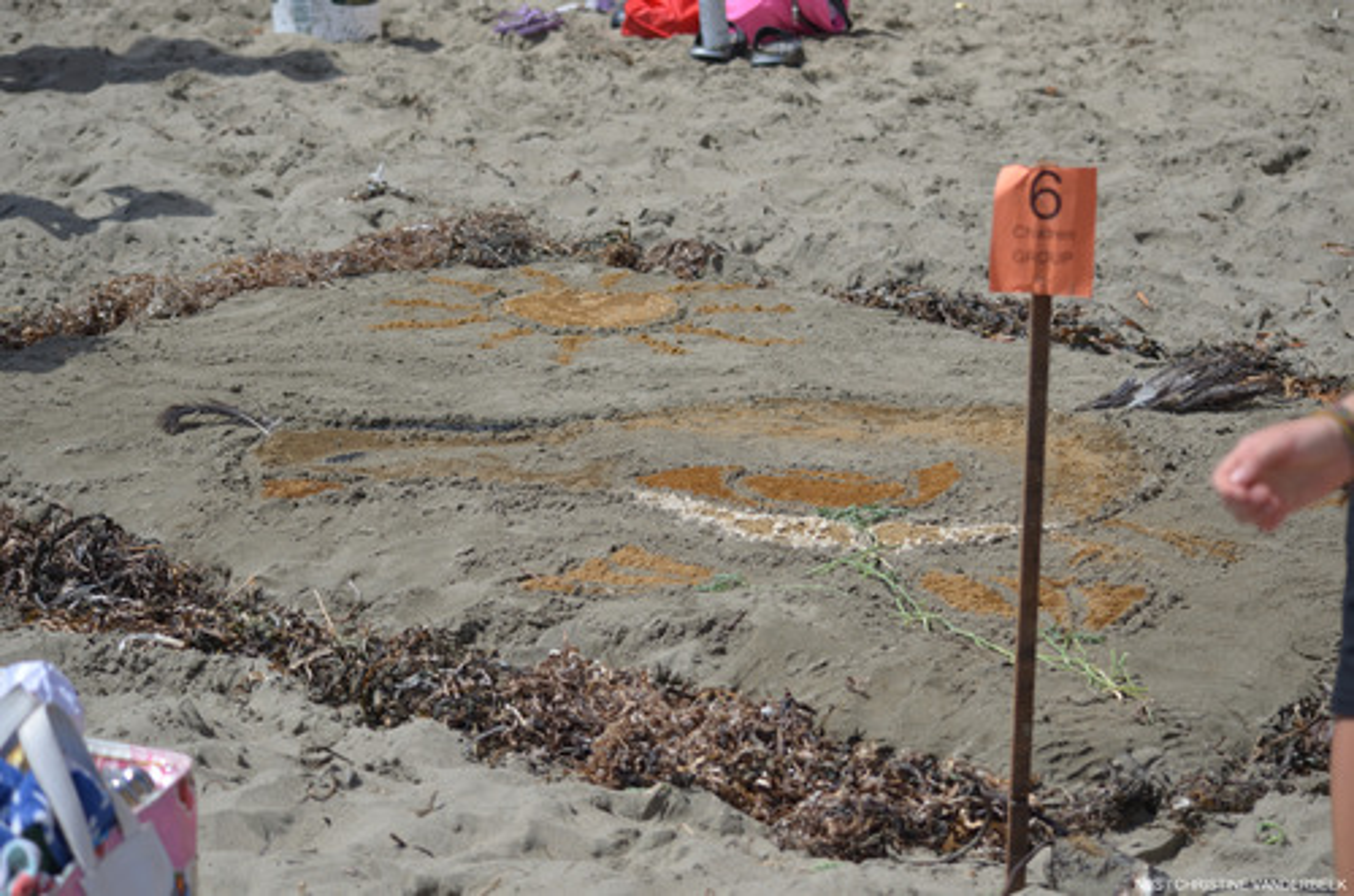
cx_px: 677
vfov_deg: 13.4
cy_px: 448
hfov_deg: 20.1
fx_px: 3828
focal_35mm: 102
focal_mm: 68
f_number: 4.5
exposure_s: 1/1000
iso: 100
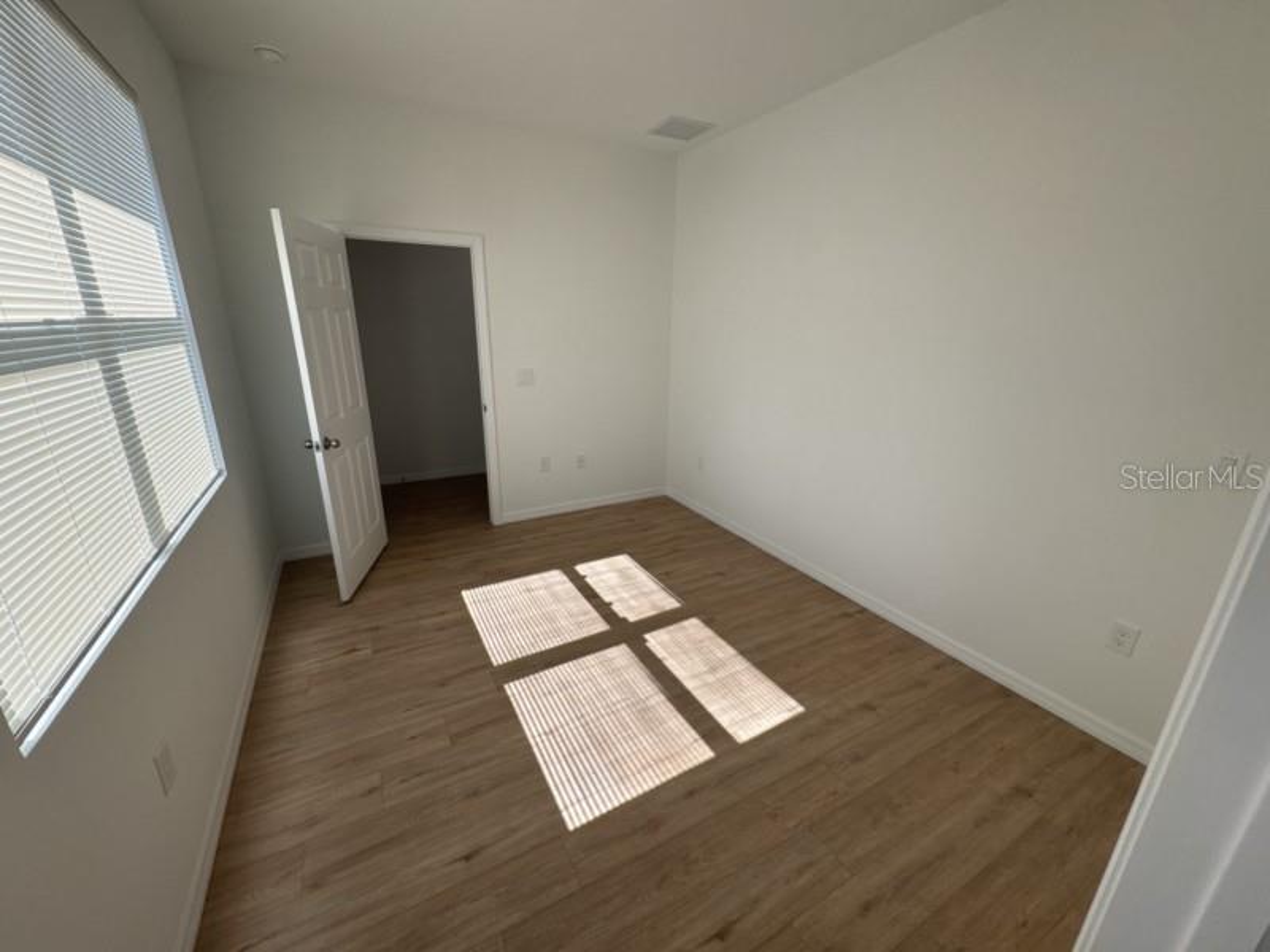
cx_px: 635
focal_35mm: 14
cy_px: 476
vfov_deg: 85.7
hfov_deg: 102.1
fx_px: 514
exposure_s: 1/195
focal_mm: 2.22
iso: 40
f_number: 2.2
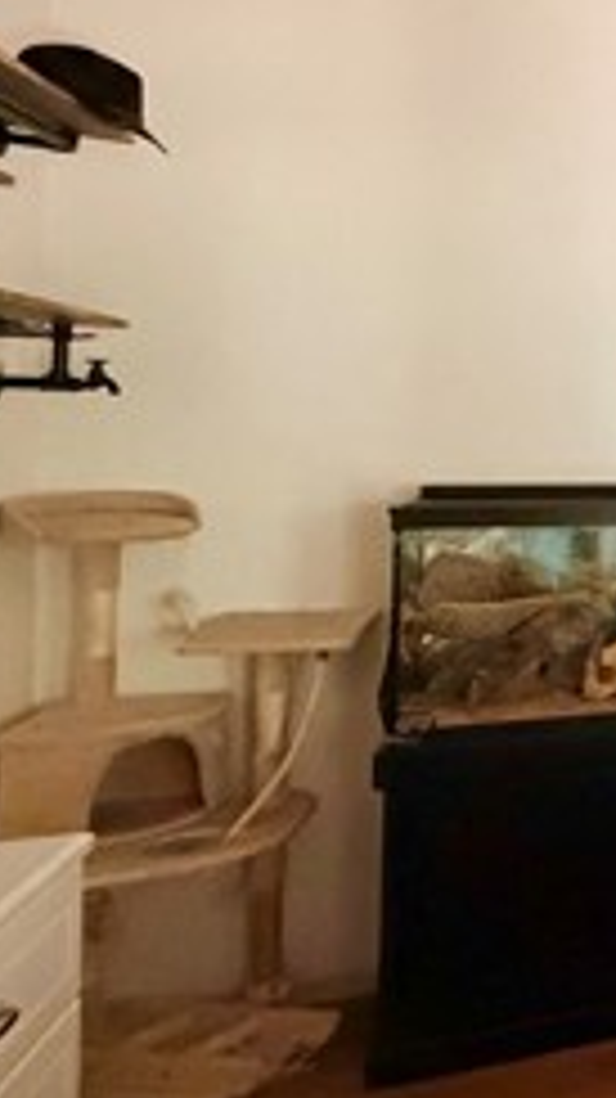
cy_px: 423
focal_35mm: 40
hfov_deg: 19.4
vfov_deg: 50.1
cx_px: 1192
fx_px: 1163
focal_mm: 2.22
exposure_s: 1/60
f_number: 2.2
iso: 1000
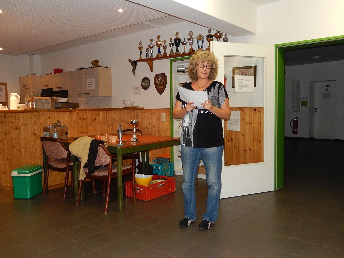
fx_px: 318
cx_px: 172
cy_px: 129
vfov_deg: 44.2
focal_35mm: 32
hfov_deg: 56.8
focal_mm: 5.7
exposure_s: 1/30
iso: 500
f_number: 3.8
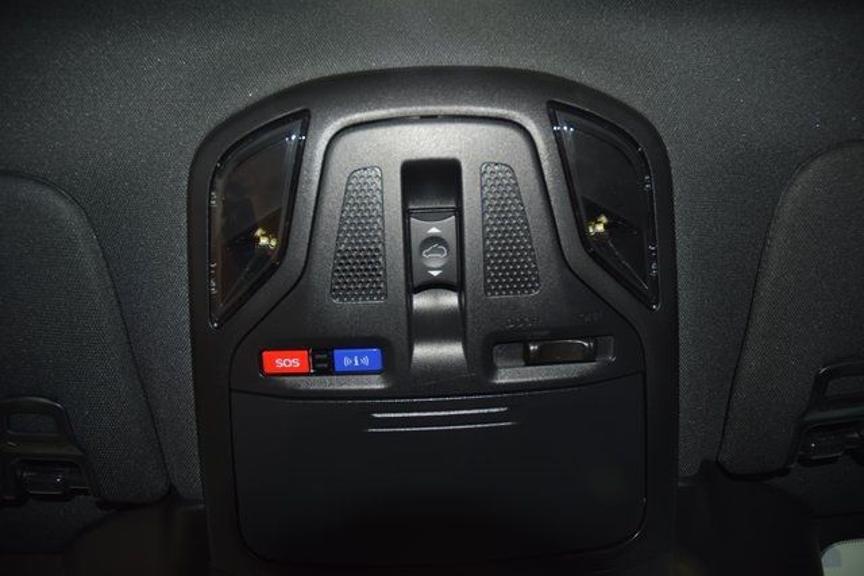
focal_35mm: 27
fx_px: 648
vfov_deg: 48.0
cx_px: 432
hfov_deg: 67.4
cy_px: 288
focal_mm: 18
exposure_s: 1/30
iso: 450
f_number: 3.5
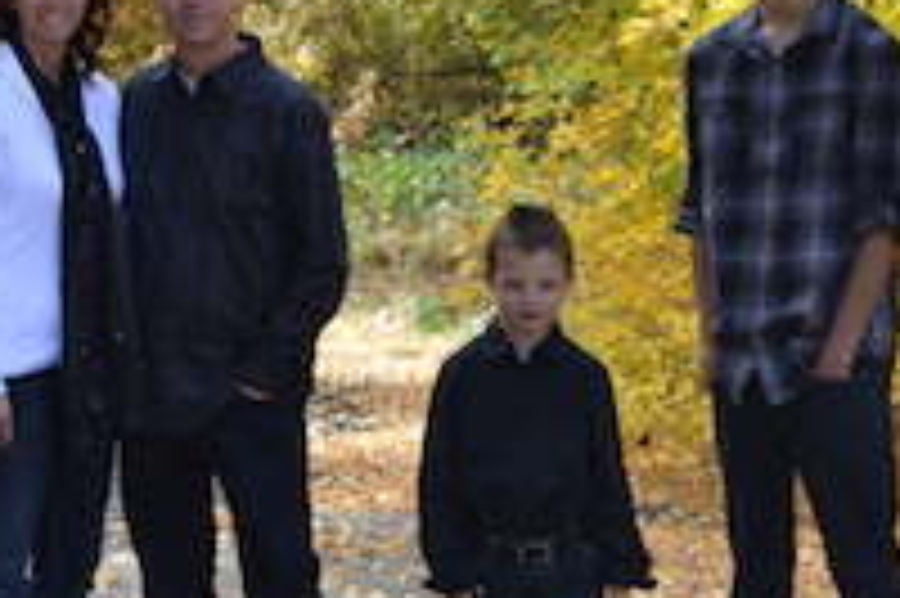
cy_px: 135
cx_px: -180
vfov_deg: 8.9
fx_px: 3847
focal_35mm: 154
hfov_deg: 13.0
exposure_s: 1/125
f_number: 5.6
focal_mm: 38
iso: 140
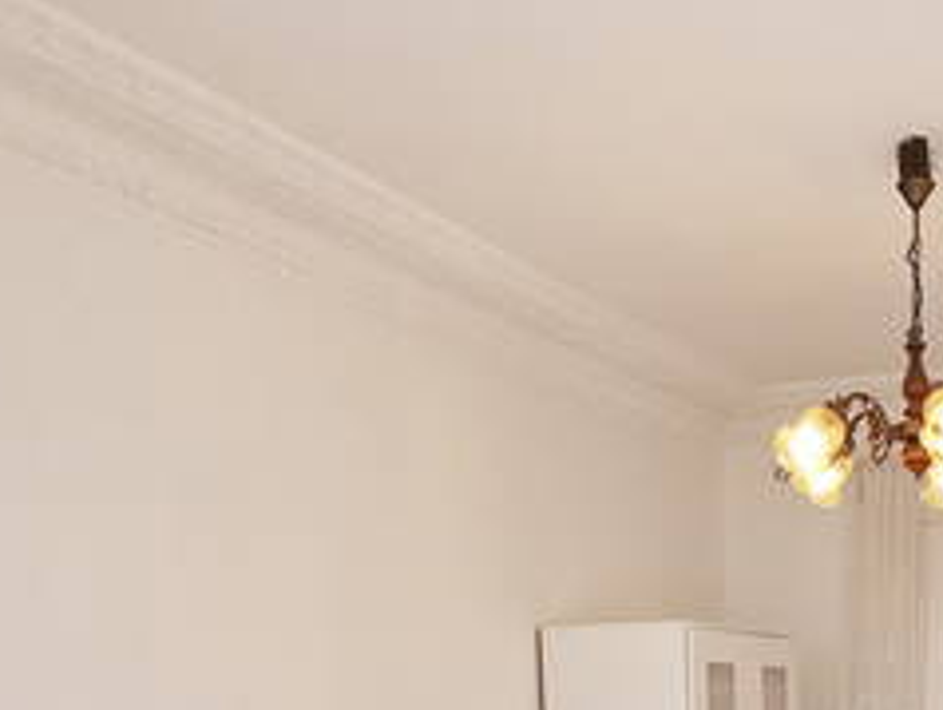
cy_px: 885
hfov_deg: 34.3
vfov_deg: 24.6
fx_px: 1445
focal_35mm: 53
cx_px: 832
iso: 125
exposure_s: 1/100
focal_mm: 2.35
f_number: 2.2
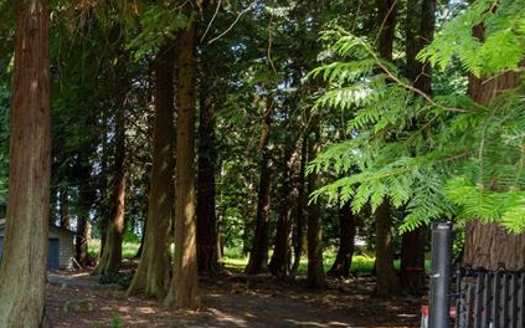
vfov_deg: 34.0
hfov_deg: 39.0
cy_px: 222
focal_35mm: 37
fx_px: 529
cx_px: -101
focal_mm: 10
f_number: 8
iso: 100
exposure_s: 1/60
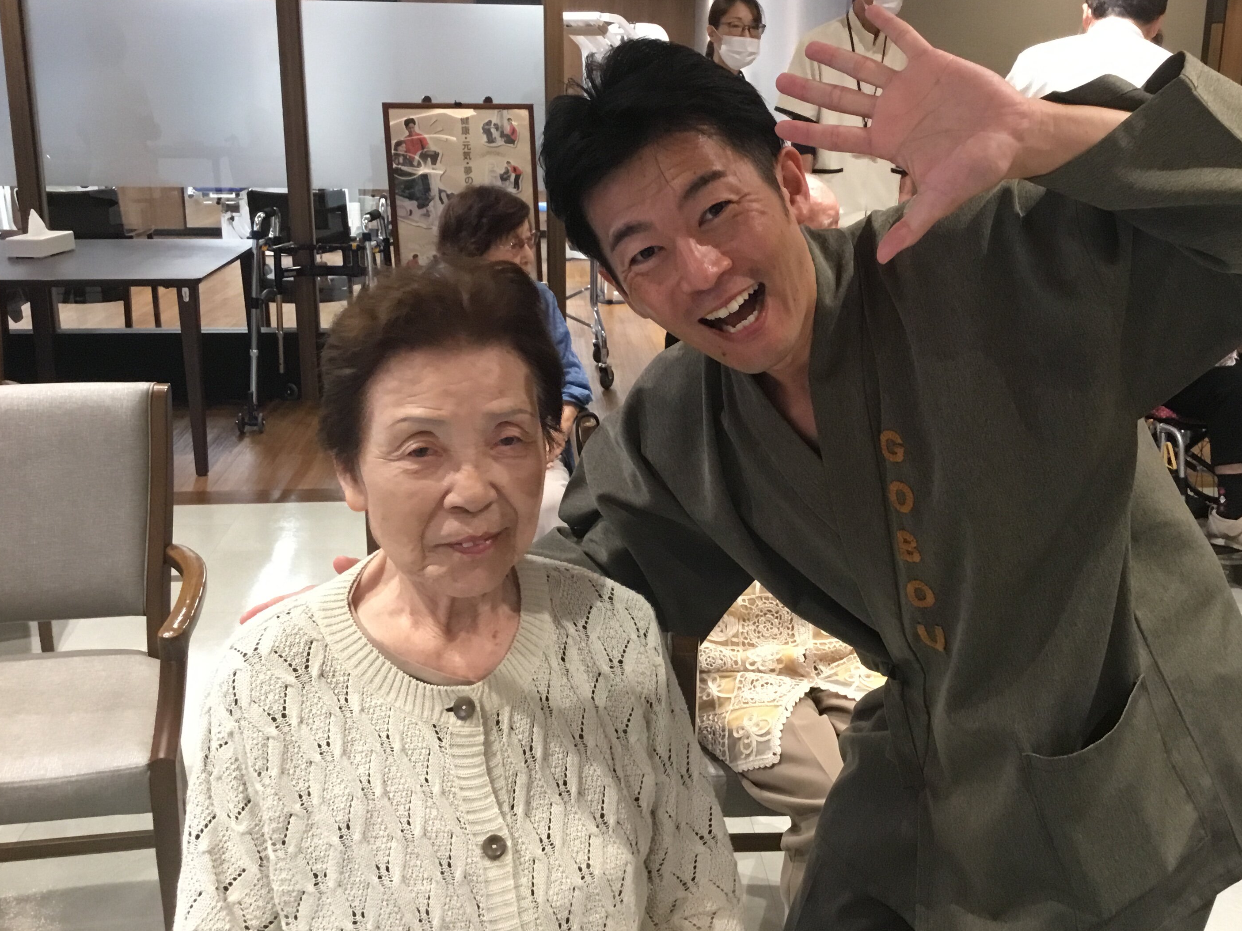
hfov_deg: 51.3
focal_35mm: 36
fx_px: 1292
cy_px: 409
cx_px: 662
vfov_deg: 39.6
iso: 125
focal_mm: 3.3
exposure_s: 1/30
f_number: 2.4
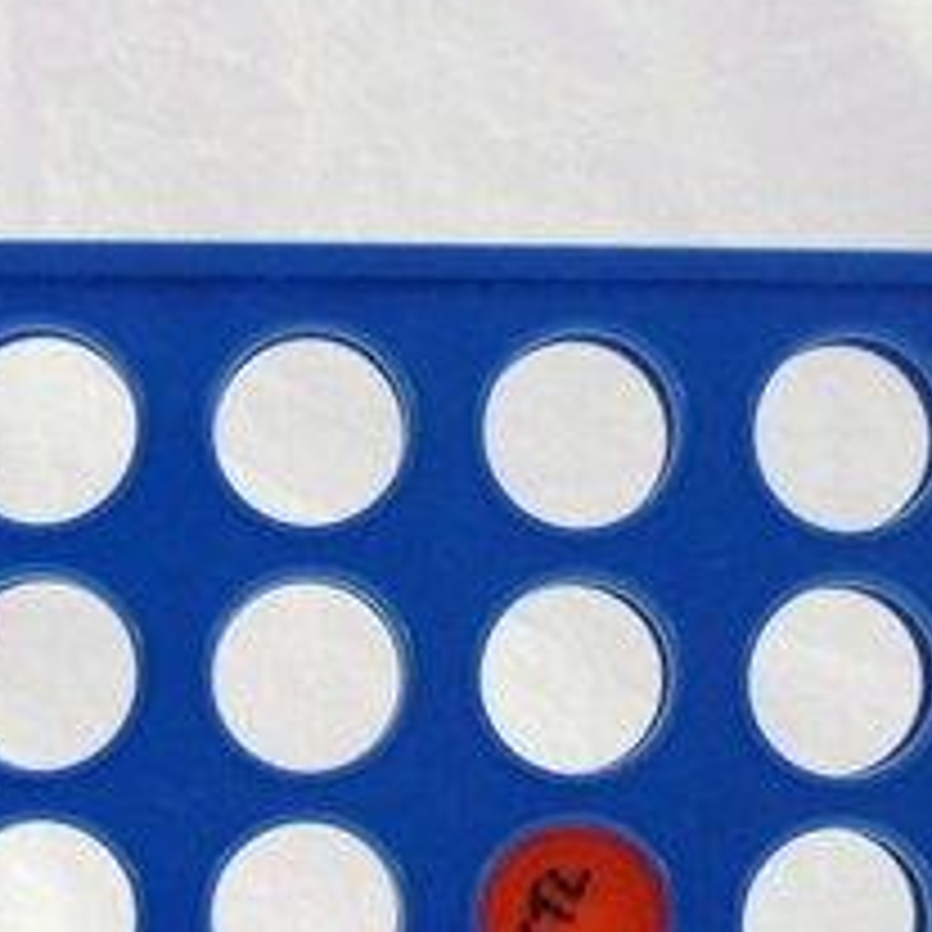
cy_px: 1315
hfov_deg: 15.4
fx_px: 3442
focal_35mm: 113
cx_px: 257
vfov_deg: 14.6
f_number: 2.8
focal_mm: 5.5
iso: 400
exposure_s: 1/25
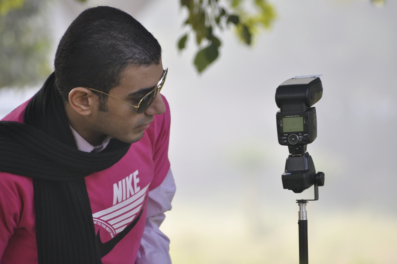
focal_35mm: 405
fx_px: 4460
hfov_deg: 5.1
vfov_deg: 3.4
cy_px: 132
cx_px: 198
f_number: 5.6
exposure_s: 1/160
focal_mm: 270
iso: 400
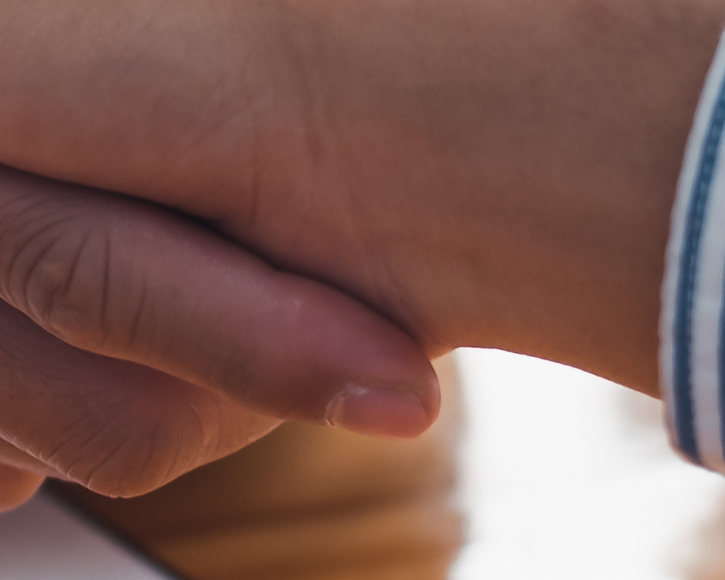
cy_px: 160
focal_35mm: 292
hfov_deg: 6.5
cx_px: -362
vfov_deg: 5.3
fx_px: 6266
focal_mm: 50
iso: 250
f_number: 2.8
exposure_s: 1/200
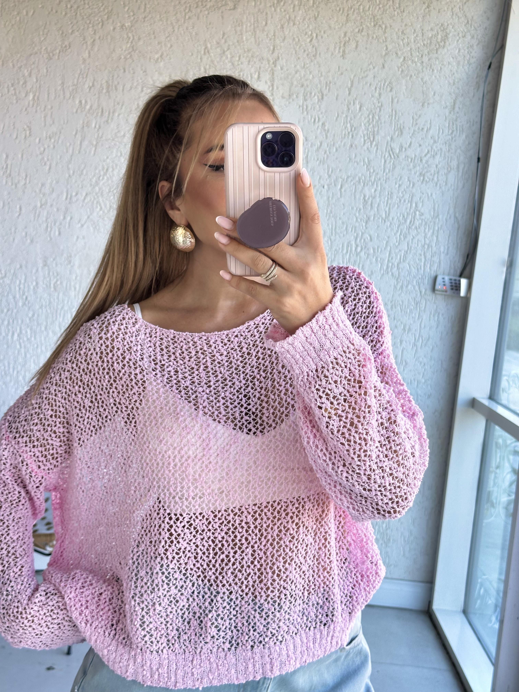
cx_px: 260
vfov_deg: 39.7
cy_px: 346
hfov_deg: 30.3
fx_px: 960
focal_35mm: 48
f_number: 1.78
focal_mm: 6.86
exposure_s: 1/131
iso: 64
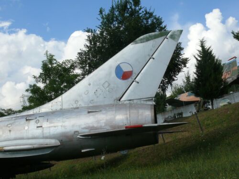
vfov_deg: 26.6
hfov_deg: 34.9
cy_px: 90
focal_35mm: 55
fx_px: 380
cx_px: 120
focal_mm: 9.6
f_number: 7.1
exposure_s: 1/400
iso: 100
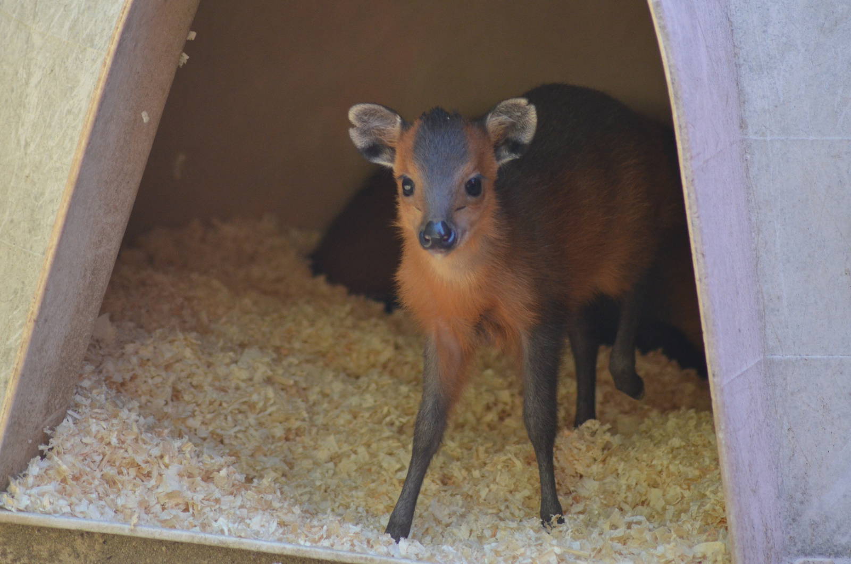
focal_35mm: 375
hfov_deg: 5.5
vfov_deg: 3.7
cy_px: 282
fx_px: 8847
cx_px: 426
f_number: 5
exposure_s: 1/500
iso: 1600
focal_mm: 250
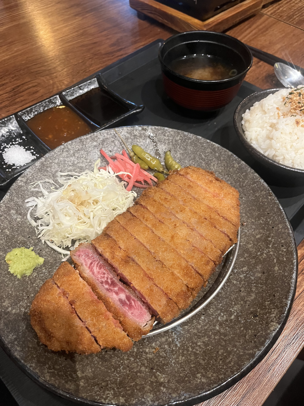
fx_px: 304
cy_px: 203
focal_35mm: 26
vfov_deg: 67.3
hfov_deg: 53.1
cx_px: 152
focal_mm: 5.1
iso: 500
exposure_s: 1/60
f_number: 1.6
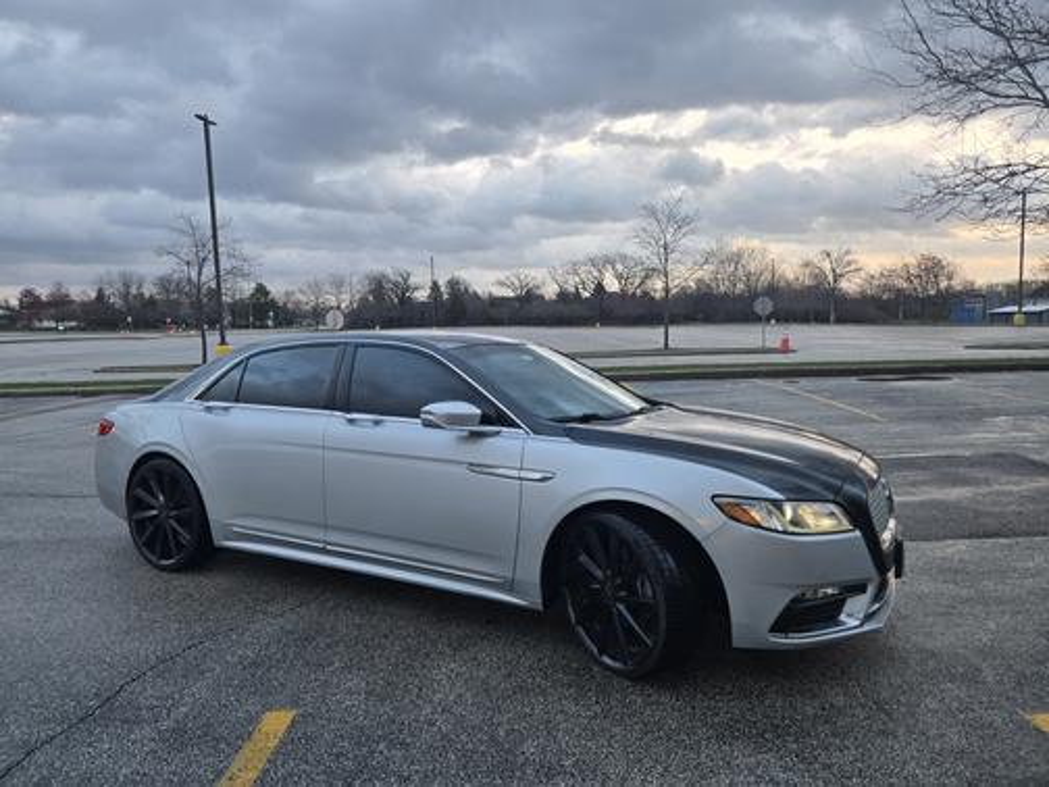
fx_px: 697
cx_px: 524
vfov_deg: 58.9
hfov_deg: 73.9
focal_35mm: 23
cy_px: 394
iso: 80
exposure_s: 1/508
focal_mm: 5.4
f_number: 1.8
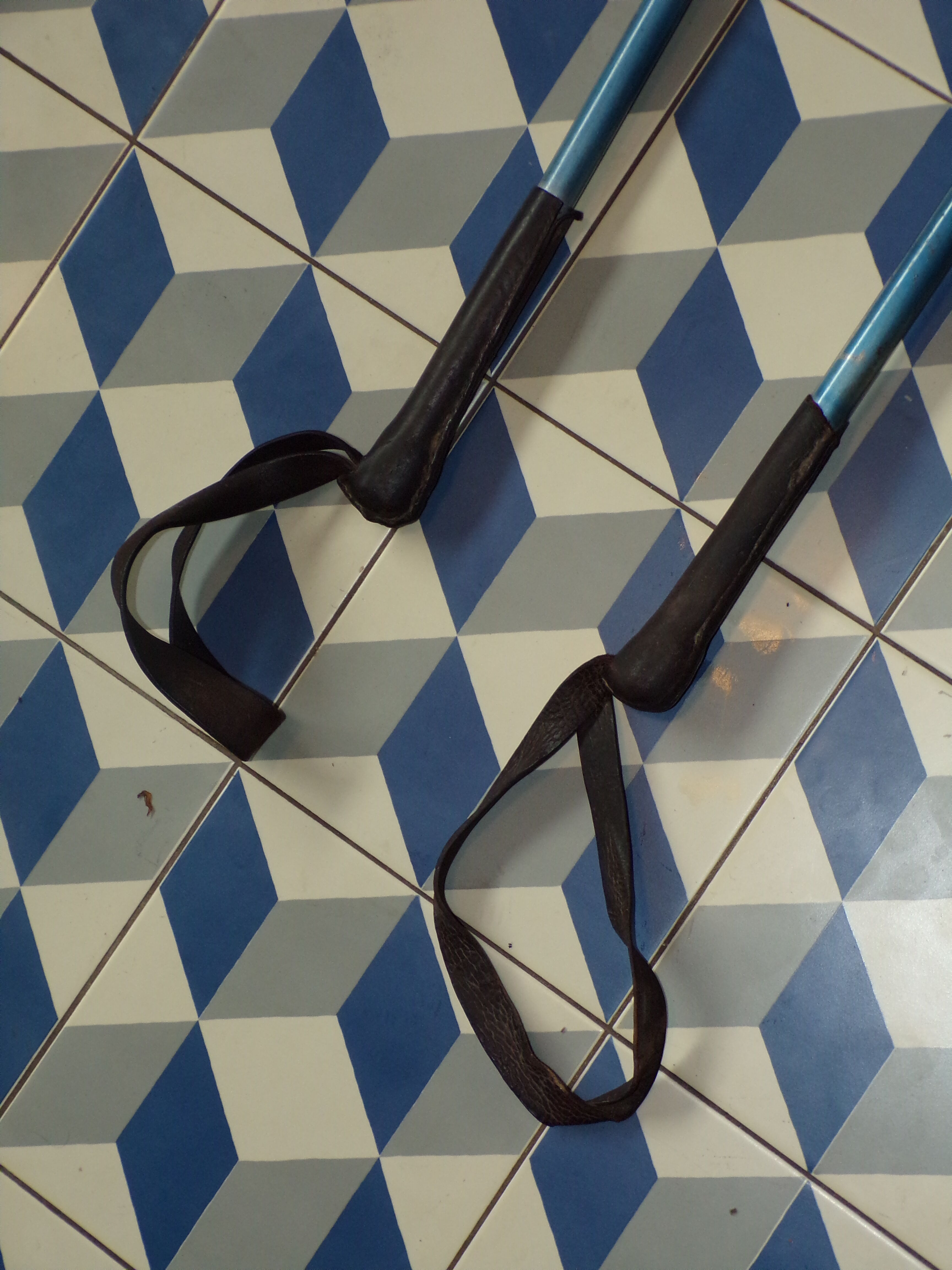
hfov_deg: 22.6
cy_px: 635
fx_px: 2383
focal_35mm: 65
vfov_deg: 29.8
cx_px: 476
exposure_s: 1/100
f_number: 3.8
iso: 200
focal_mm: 11.6
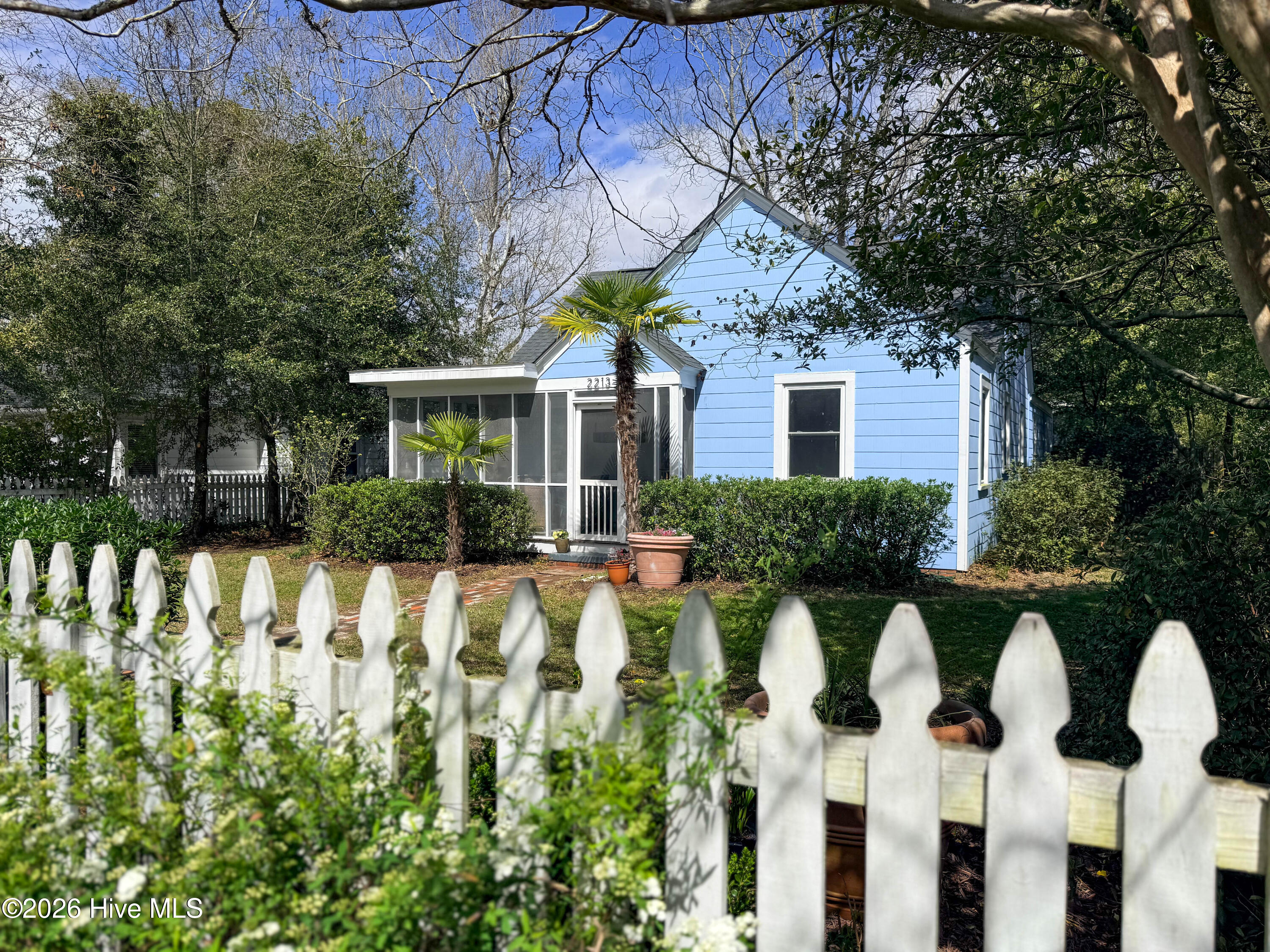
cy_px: 476
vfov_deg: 56.8
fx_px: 881
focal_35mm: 24
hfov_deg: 71.6
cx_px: 635
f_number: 1.8
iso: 80
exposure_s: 1/7400
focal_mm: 6.76
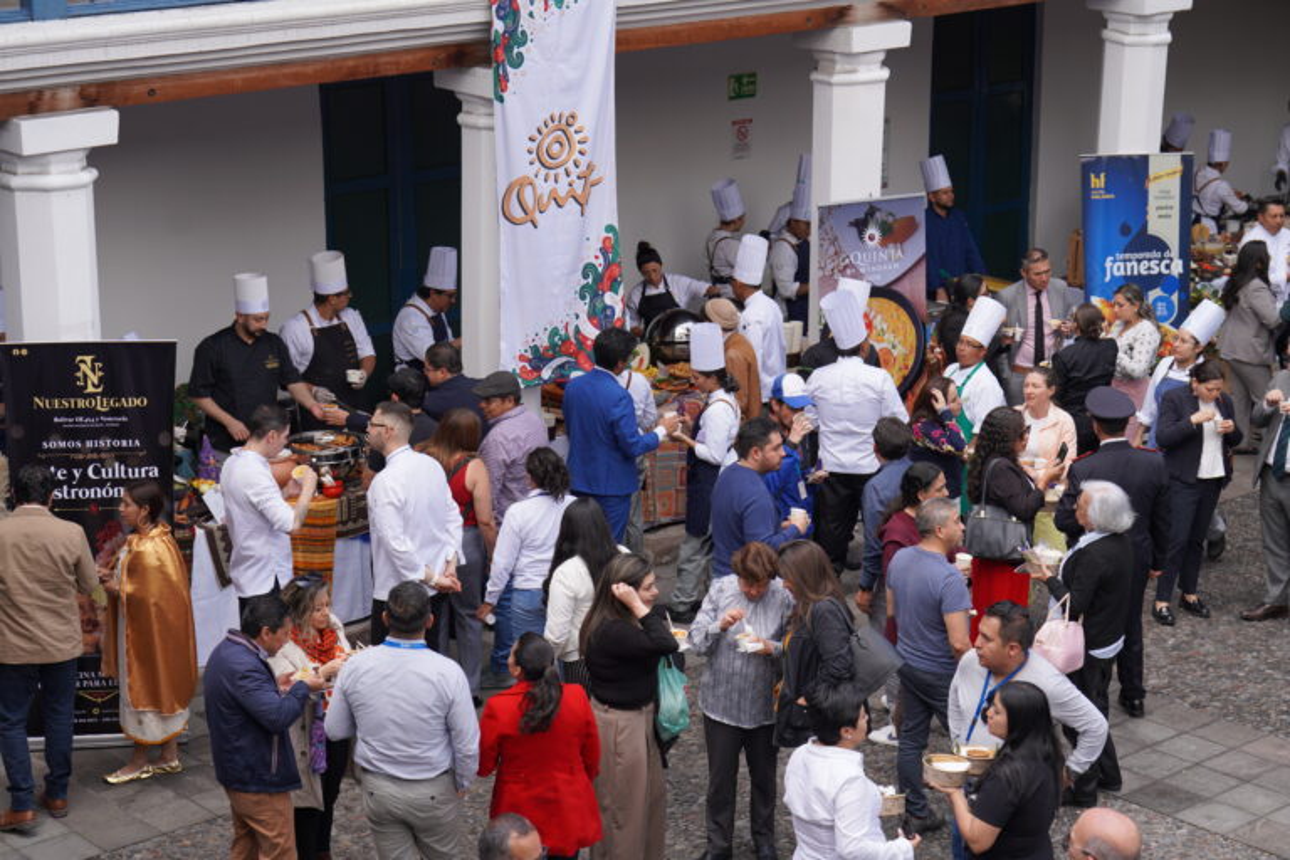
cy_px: 430
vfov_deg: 19.5
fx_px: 2508
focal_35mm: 70
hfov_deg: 28.8
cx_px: 645
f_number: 4
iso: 100
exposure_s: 1/250
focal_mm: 70
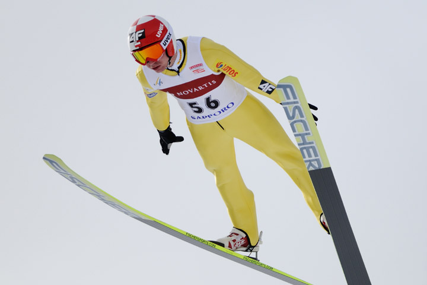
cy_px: 142
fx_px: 5337
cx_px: 214
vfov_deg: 3.1
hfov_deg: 4.6
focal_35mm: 450
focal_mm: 300
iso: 200
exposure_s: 1/2500
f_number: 4
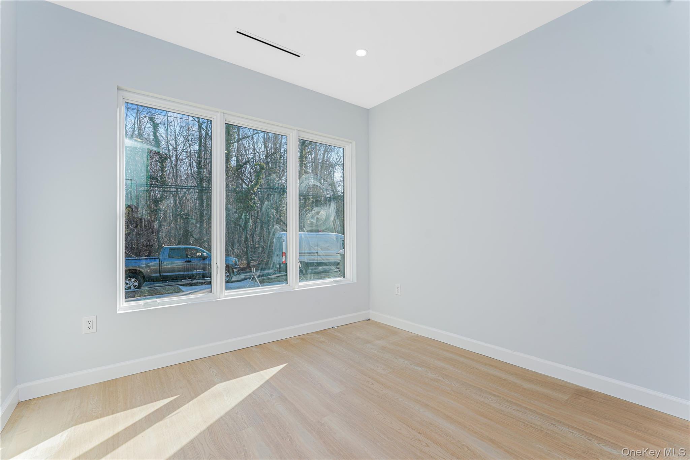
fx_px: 307
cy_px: 230
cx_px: 345
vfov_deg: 73.7
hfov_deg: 96.7
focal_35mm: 16
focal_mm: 16
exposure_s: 1/80
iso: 100
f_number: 6.3
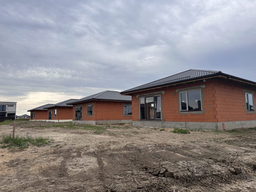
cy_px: 96
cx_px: 128
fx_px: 177
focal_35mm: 24
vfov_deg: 56.8
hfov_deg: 71.6
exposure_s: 1/4545
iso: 80
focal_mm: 6.86
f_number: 1.78
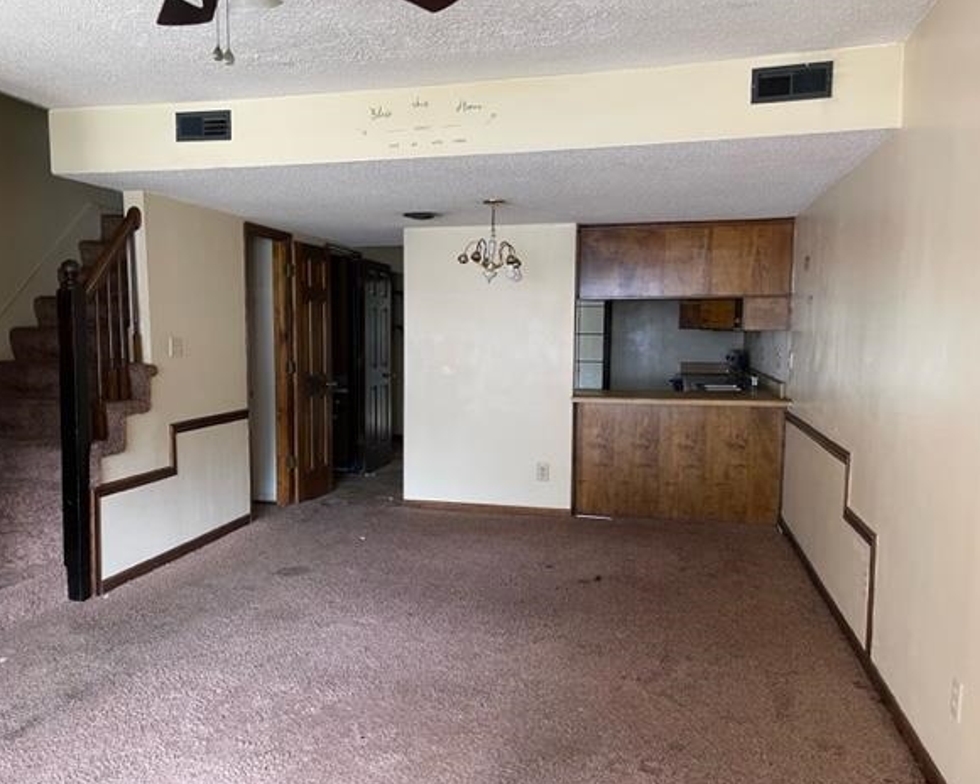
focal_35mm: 28
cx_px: 448
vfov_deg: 51.5
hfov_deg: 62.1
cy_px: 399
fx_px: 812
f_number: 1.6
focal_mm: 5.1
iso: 250
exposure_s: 1/60
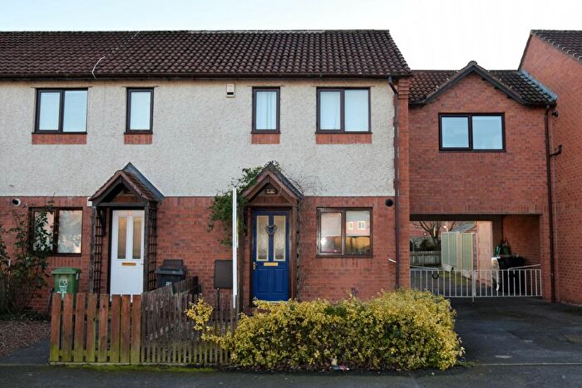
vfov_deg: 41.7
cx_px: 291
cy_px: 194
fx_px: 509
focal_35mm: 32
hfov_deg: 59.5
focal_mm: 21
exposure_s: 1/125
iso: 220
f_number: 5.6
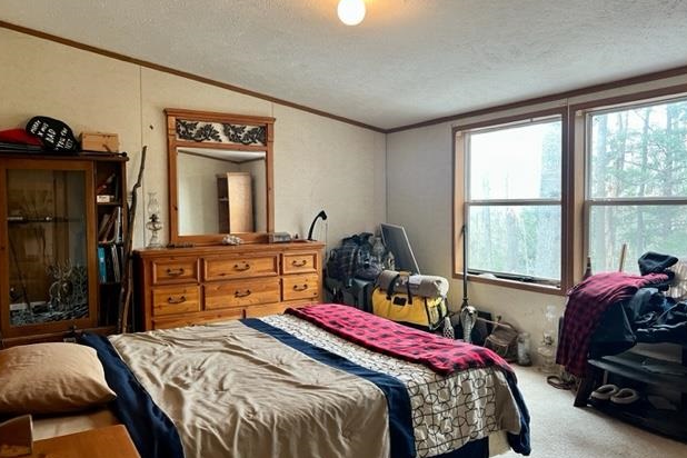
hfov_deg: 65.5
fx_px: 534
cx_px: 347
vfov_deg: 46.4
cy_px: 222
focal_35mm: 28
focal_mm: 5.7
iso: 125
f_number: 1.5
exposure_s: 1/60
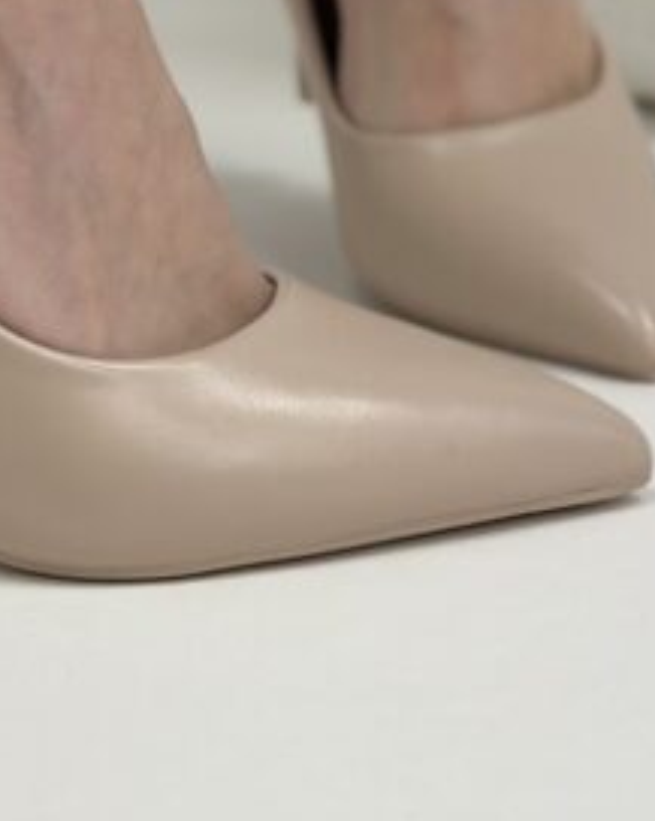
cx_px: 169
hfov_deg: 11.1
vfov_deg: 13.4
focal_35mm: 138
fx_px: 3350
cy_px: -281
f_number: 1.78
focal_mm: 6.86
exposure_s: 1/100
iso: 125
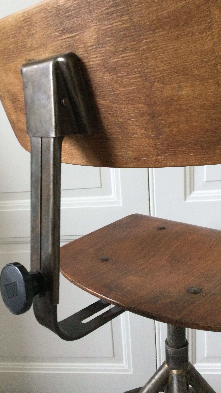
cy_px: 196
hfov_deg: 34.5
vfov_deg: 58.0
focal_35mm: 34
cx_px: 86
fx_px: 354
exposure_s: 1/33
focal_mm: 3.3
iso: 200
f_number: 2.4
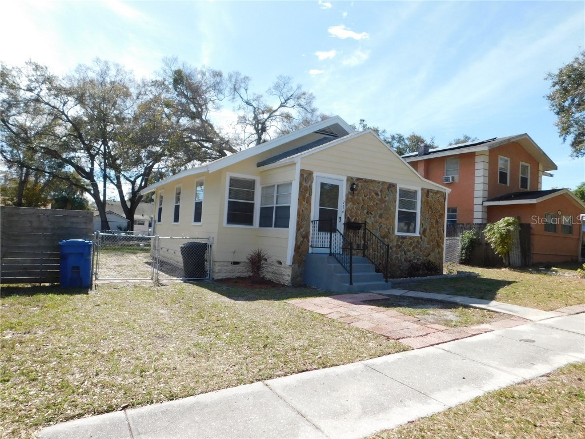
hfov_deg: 73.9
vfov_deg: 58.9
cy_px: 220
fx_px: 389
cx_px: 292
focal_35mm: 23
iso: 125
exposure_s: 1/1250
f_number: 3
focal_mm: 4
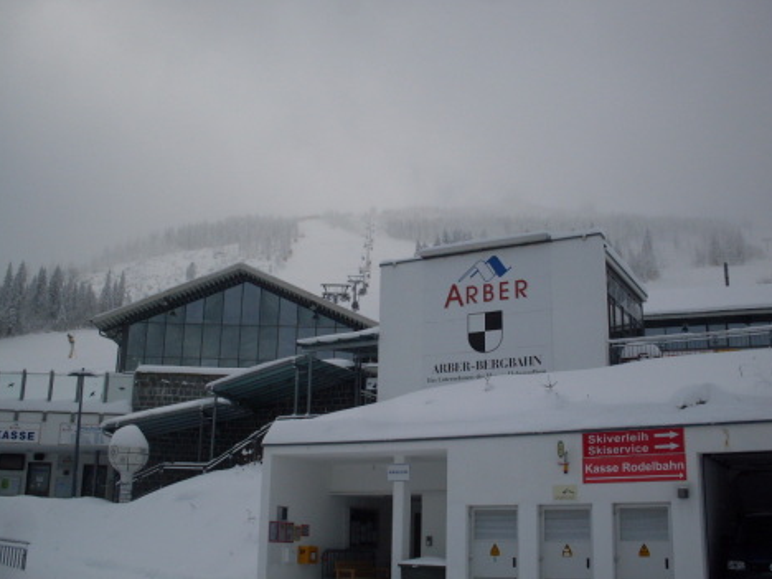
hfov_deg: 47.9
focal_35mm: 39
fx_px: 870
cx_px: 386
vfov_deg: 36.8
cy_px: 295
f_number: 8.4
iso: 80
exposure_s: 1/180
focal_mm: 6.3
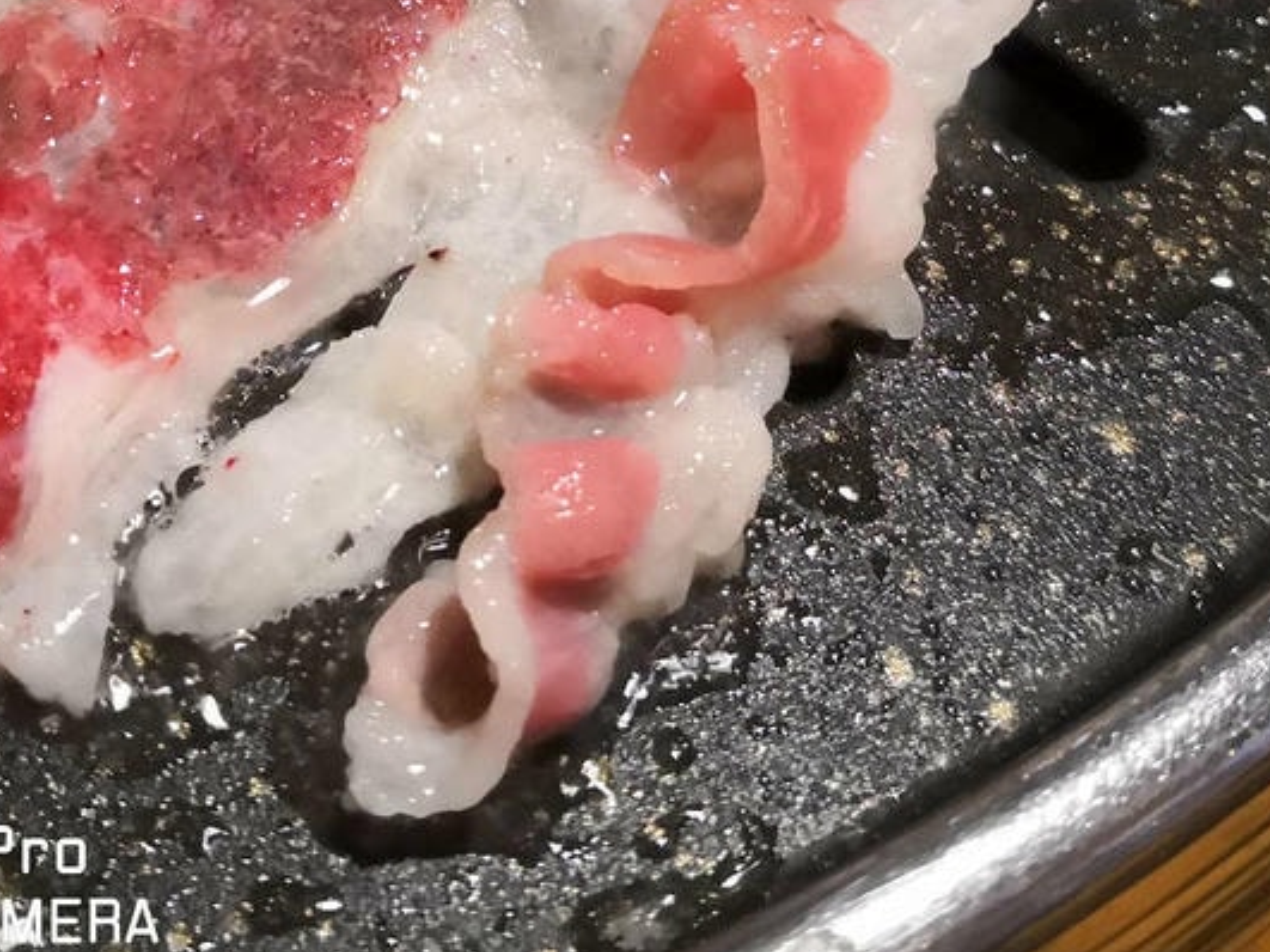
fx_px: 2237
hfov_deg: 31.6
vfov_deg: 22.7
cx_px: 521
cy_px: -79
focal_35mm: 61
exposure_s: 1/60
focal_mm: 3.95
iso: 1000
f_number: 1.6
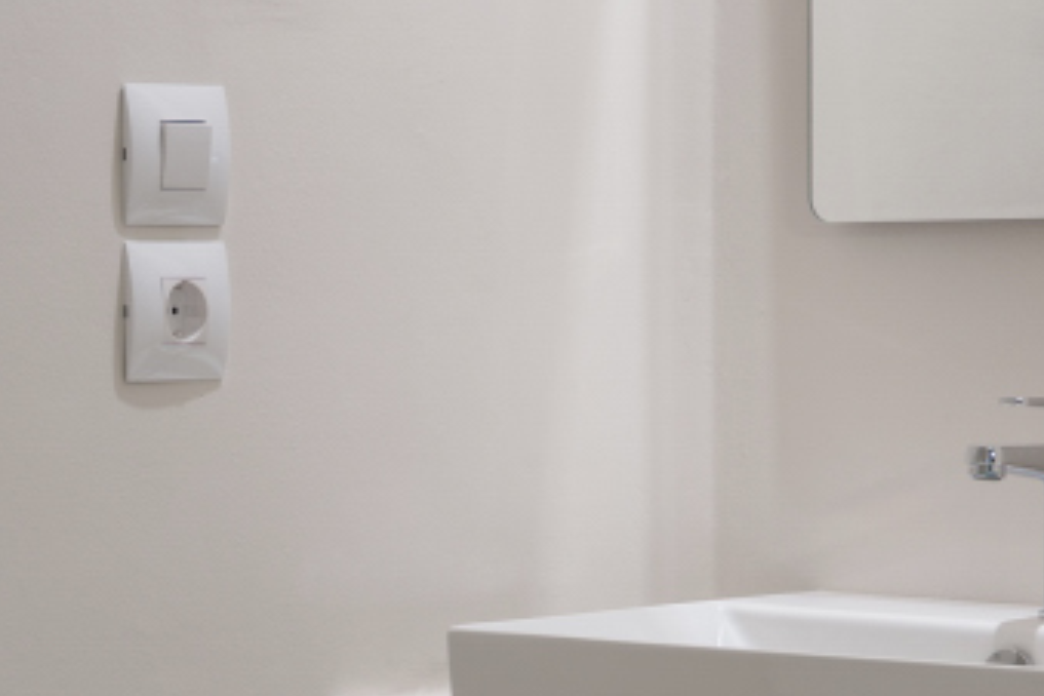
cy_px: 992
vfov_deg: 7.7
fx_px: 5075
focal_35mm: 175
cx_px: -83
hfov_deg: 11.6
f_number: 8
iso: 100
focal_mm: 58
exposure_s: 1/2
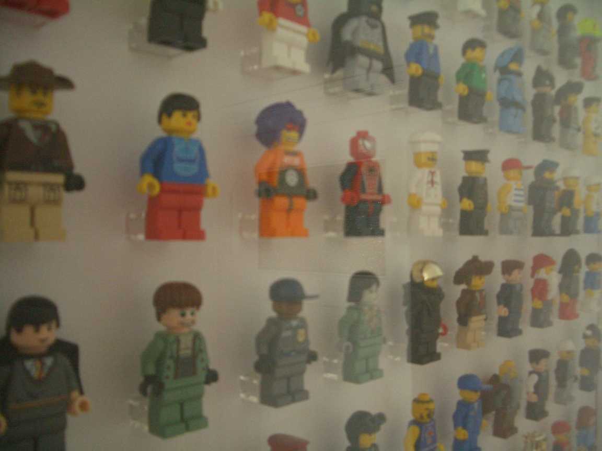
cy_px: 226
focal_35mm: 35
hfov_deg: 52.6
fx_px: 609
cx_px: 301
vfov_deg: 40.7
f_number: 2.6
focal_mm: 5.8
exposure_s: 1/13
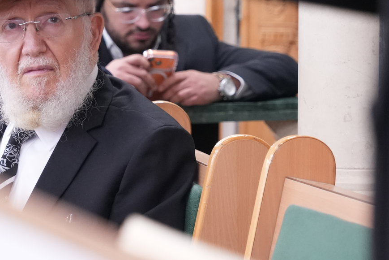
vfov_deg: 6.8
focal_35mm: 203
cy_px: 63
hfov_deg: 10.1
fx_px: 2194
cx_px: 81
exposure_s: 1/125
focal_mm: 126
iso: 10000
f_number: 7.1
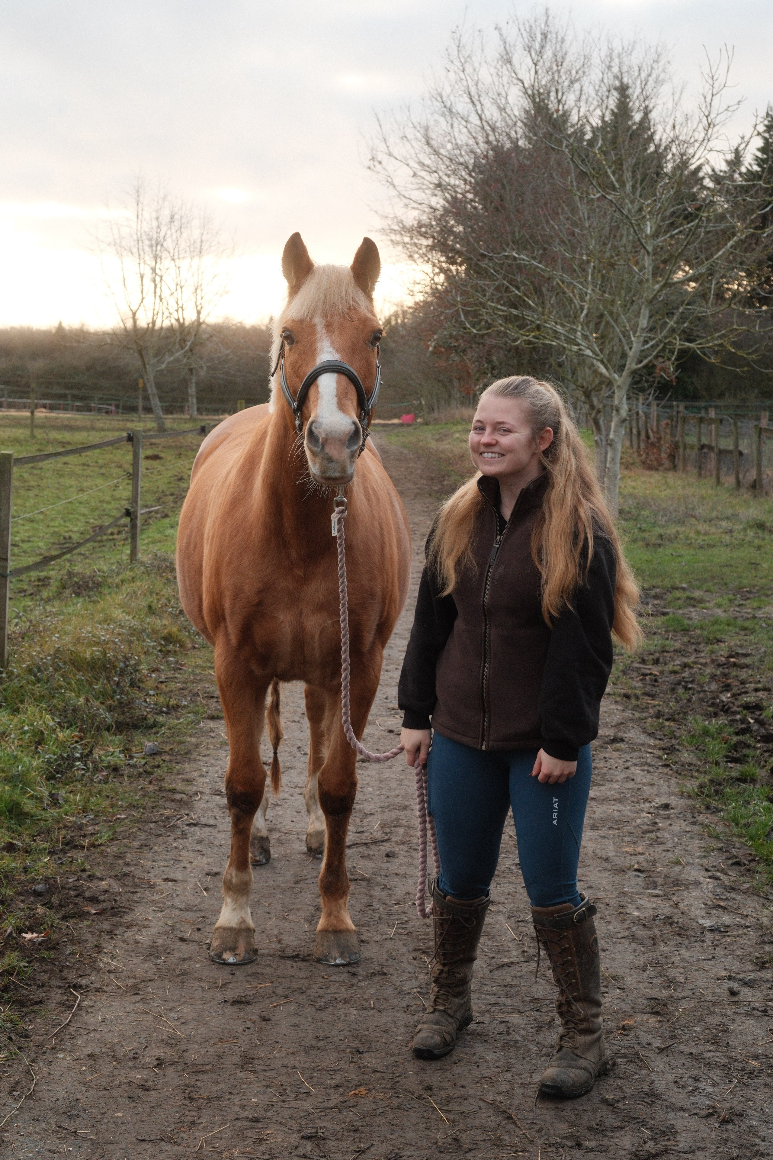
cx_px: 386
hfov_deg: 25.5
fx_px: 1707
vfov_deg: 37.5
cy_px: 580
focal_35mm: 53
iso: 1250
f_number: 5.6
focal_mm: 35.1
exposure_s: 1/500
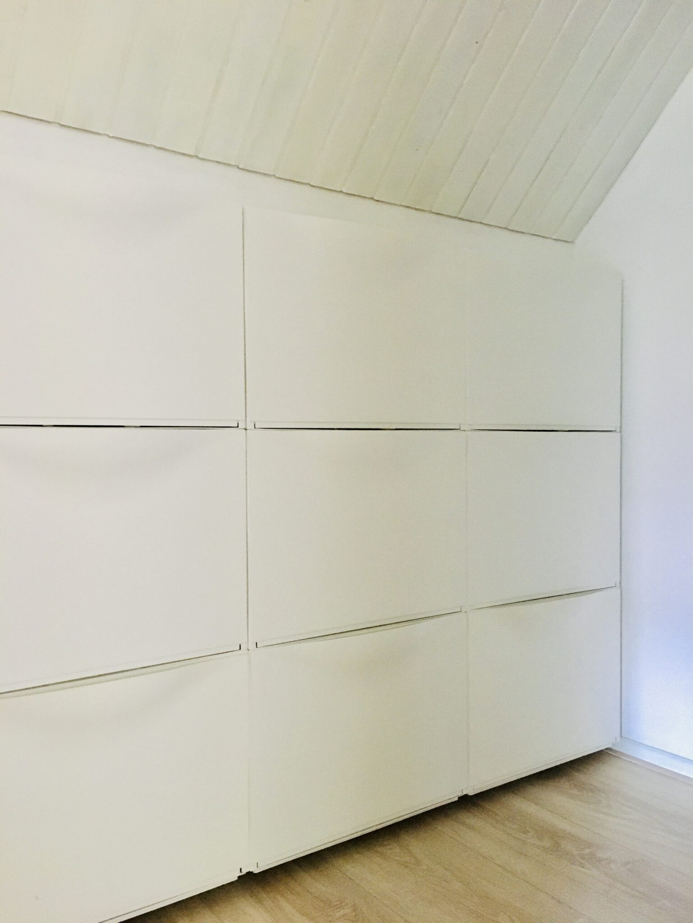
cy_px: 462
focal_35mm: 29
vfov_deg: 61.7
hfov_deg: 48.2
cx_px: 346
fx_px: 774
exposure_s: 1/17
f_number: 2.2
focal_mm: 4.15
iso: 400
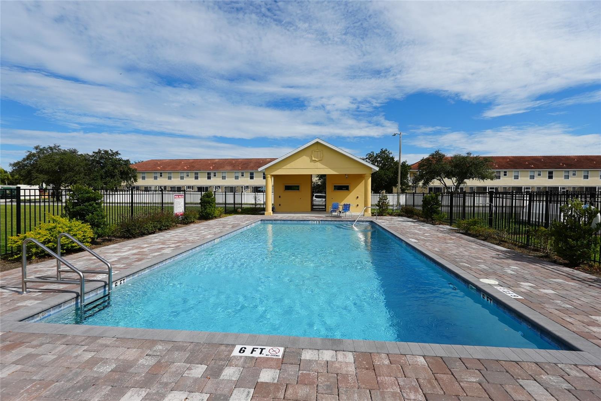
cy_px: 200
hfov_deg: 96.7
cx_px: 300
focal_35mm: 16
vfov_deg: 73.8
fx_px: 267
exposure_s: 1/1000
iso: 80
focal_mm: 11
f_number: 5
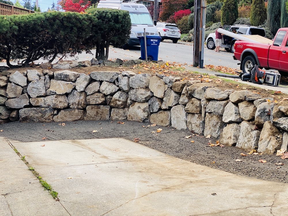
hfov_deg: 36.8
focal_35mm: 52
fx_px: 433
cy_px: 108
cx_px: 144
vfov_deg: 28.0
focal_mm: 6
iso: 20
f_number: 2
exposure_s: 1/326
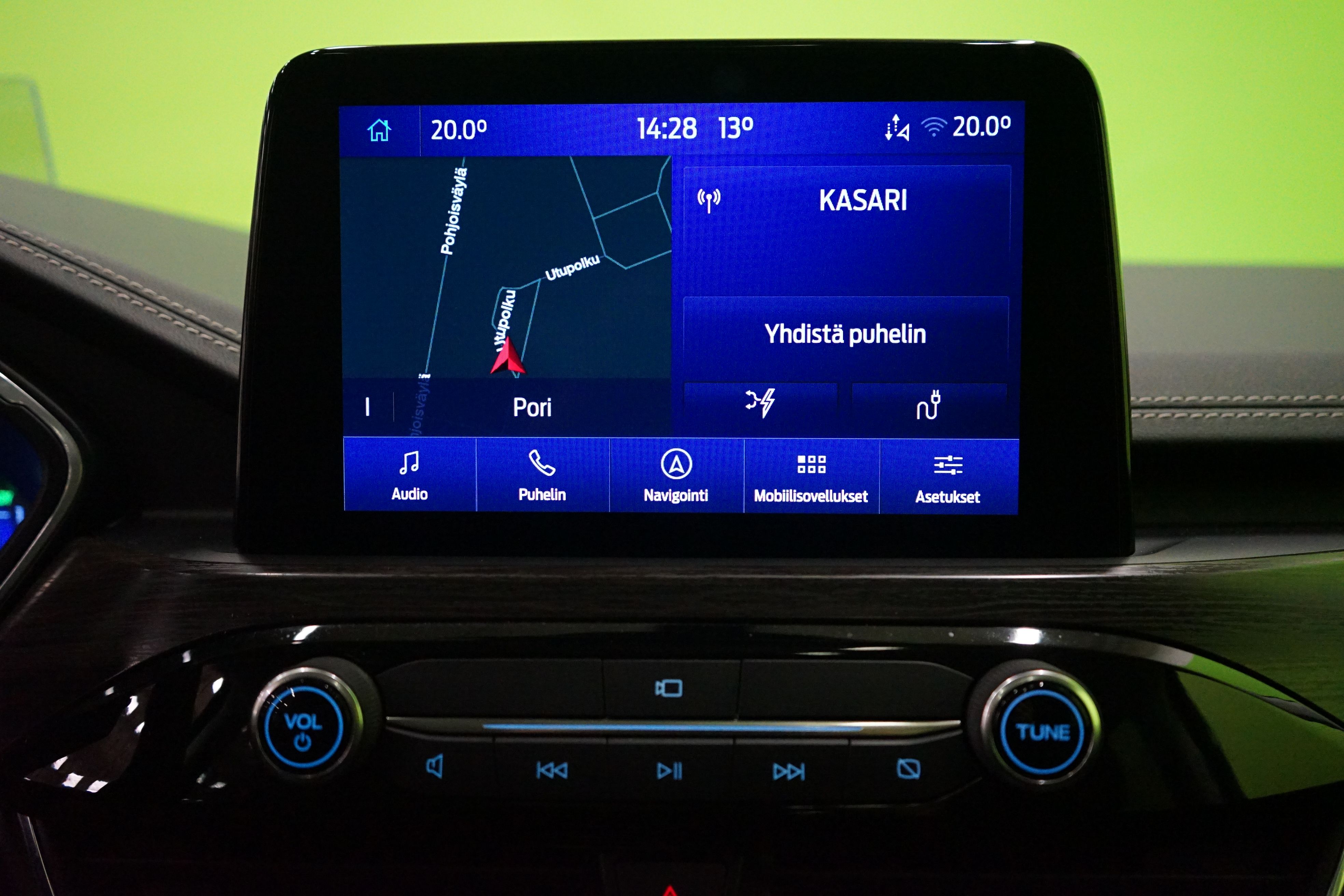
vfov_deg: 40.0
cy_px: 448
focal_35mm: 33
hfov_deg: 57.2
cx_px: 672
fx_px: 1232
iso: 6400
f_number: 4
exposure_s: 1/60
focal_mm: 33
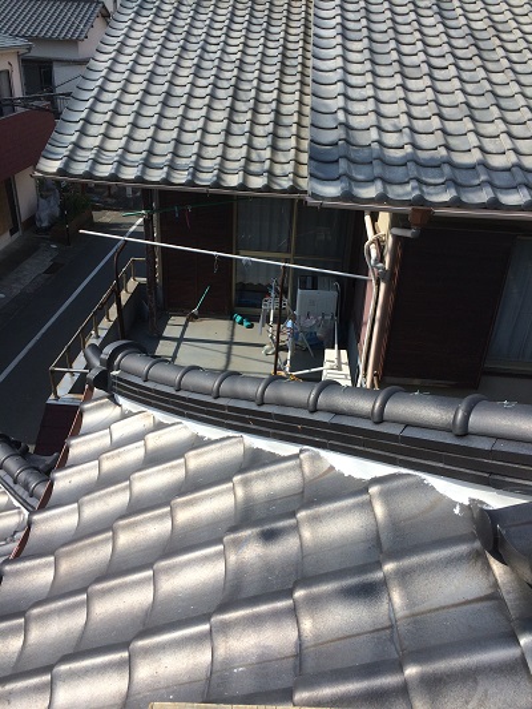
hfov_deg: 48.2
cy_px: 354
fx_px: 594
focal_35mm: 29
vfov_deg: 61.6
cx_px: 266
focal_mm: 4.15
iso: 32
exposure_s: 1/2283
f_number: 2.2
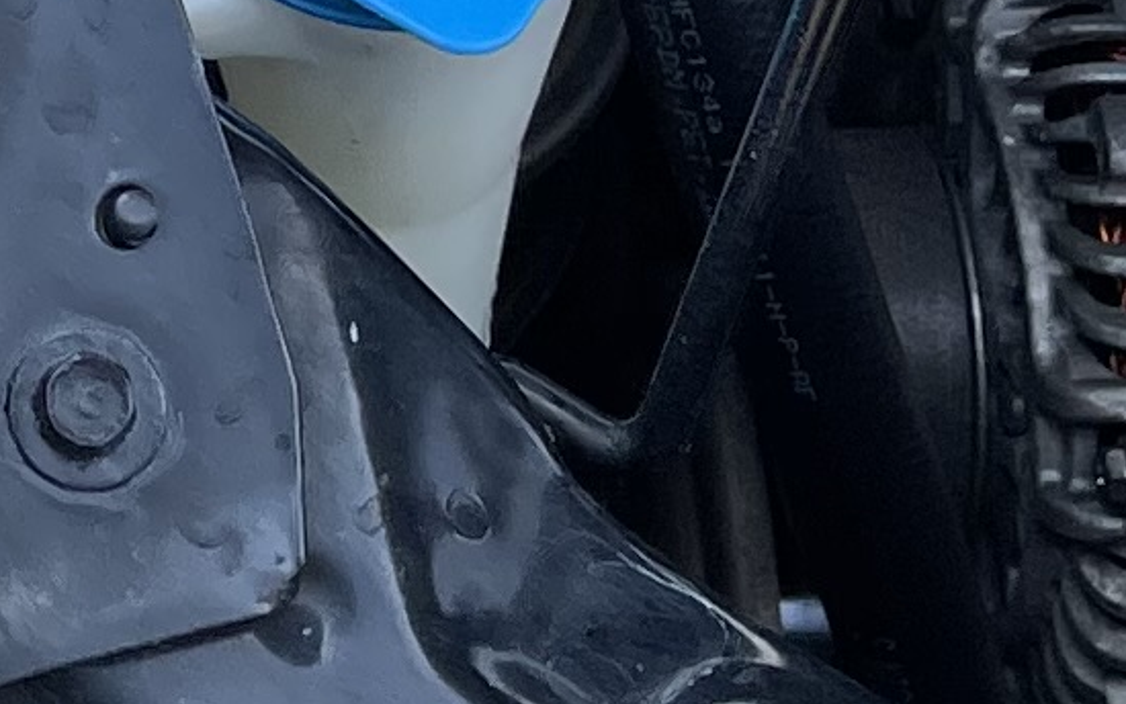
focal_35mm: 202
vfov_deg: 6.1
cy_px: -1275
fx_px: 6200
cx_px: -172
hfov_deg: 10.2
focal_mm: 5.1
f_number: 1.6
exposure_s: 1/2247
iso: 32
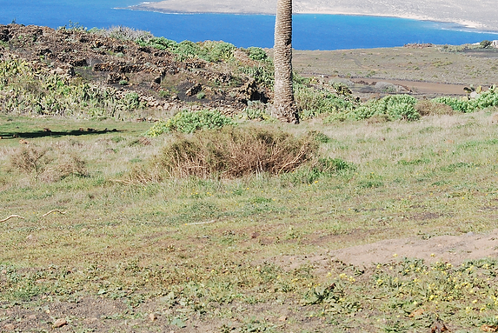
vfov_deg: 10.2
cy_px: 72
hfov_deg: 15.3
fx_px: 1855
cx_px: 273
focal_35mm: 134
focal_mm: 50
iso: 400
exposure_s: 1/500
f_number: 11
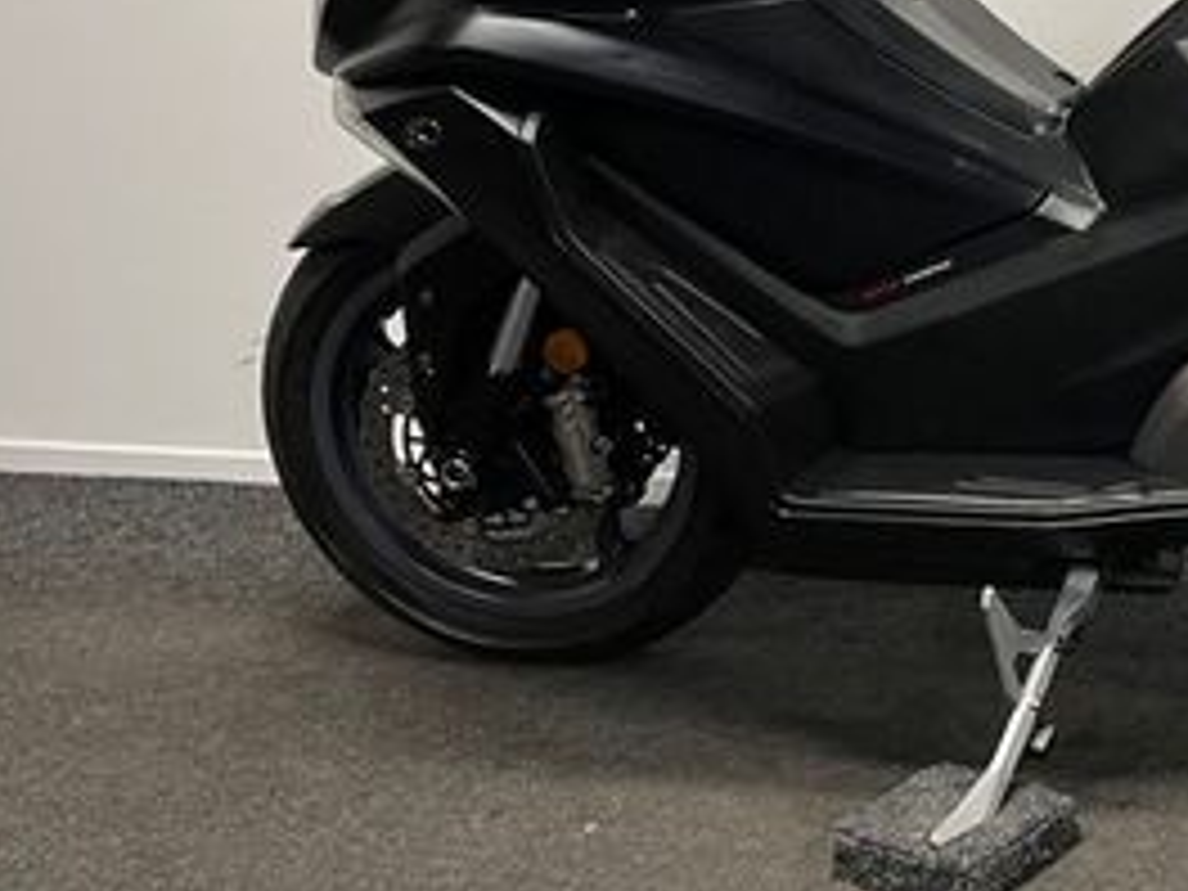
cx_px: 1310
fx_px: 2162
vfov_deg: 22.8
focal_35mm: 63
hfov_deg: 28.0
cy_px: 112
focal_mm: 5.1
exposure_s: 1/50
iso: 100
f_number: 1.6
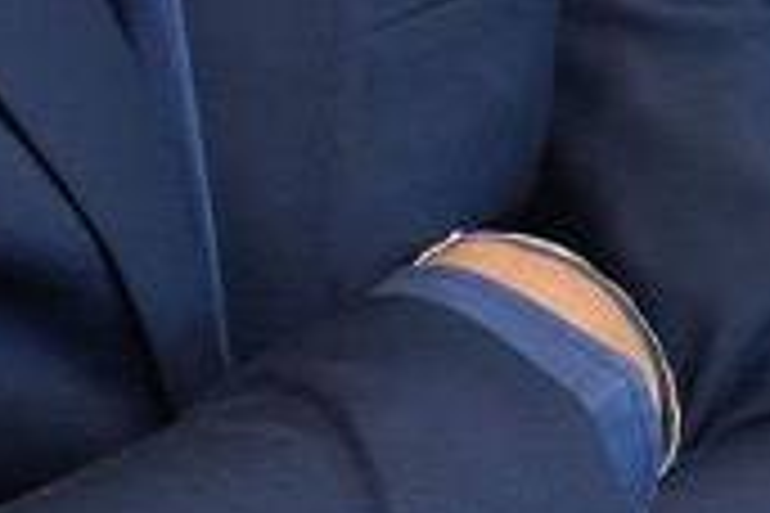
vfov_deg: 4.3
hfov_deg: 6.5
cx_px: 50
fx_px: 6737
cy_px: -389
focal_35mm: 315
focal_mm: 28
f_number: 2.8
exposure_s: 1/200
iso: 640
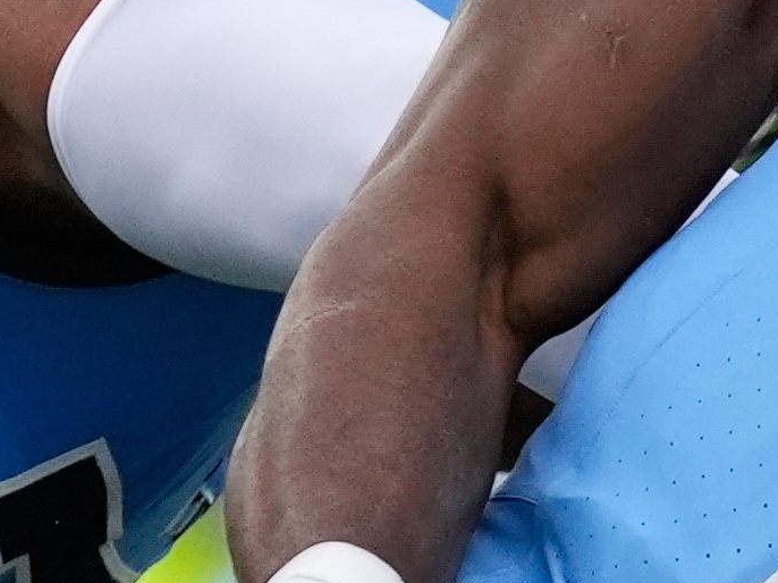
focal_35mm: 5048
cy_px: 1067
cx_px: 1972
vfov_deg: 0.3
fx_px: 113415
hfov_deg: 0.4
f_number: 4
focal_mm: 600
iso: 2000
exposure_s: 1/4000
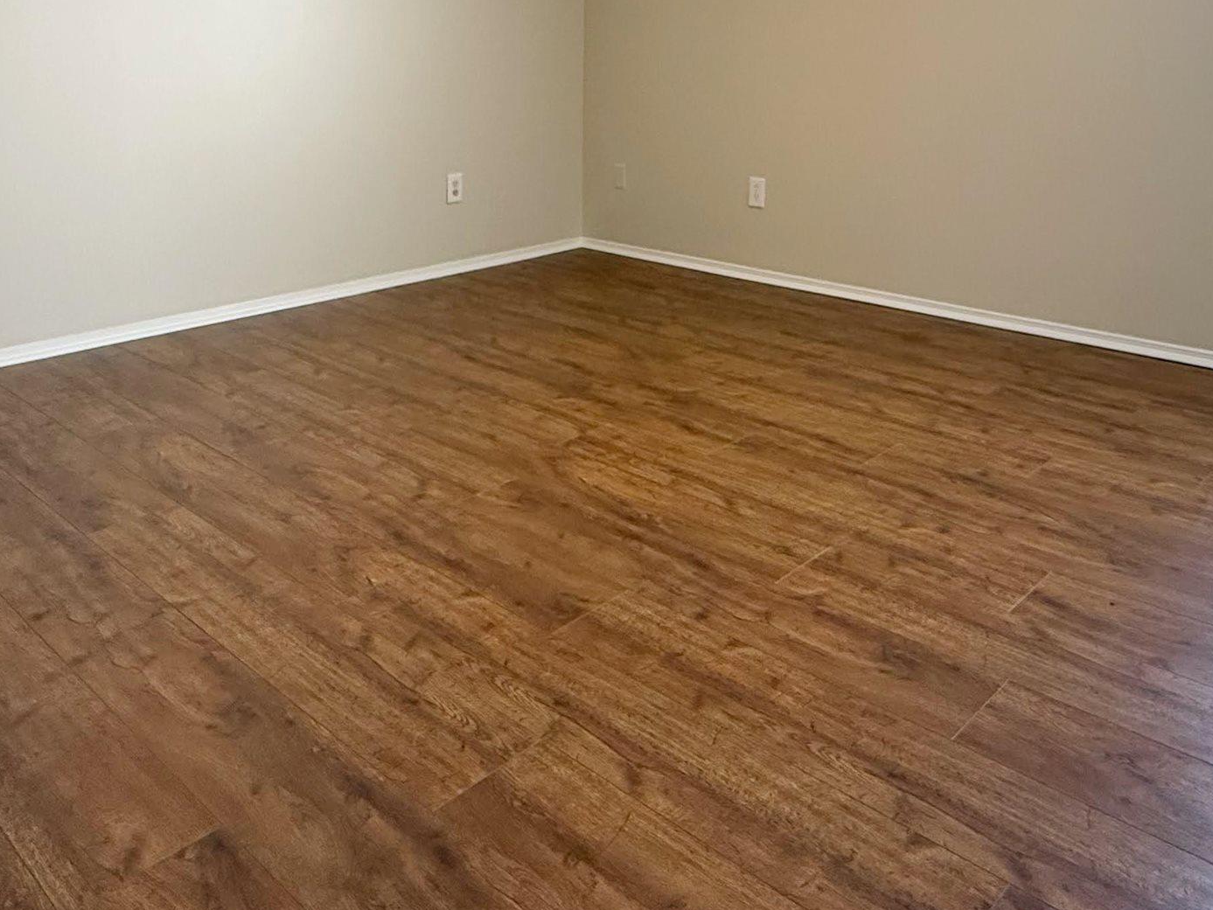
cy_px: 40
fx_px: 1087
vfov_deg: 40.8
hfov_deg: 58.2
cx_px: 684
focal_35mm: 31
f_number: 2.2
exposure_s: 1/120
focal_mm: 2.22
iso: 320
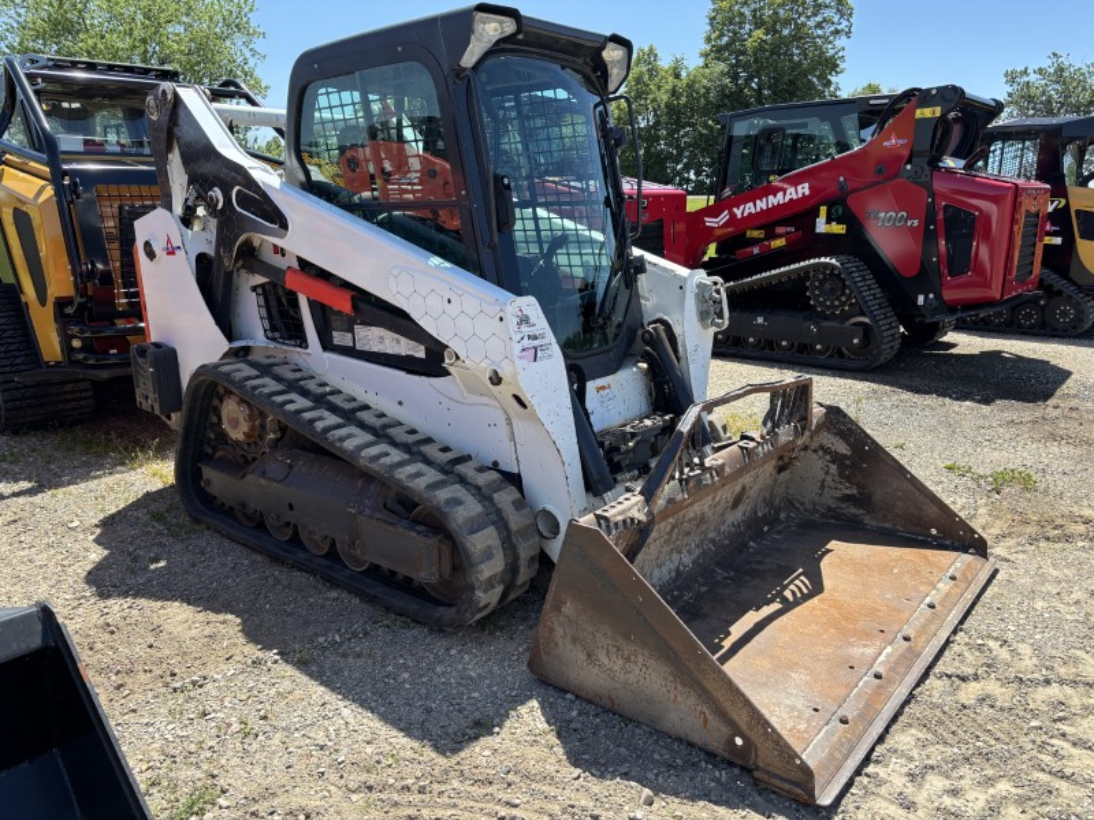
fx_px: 822
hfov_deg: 67.3
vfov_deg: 53.1
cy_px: 410
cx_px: 547
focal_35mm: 26
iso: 50
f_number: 1.6
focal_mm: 5.96
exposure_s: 1/1178
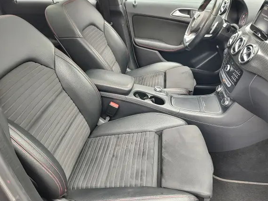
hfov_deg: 67.2
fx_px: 201
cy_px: 100
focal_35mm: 26
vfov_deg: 53.1
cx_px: 128
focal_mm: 5.56
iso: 227
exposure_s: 1/50
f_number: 1.8
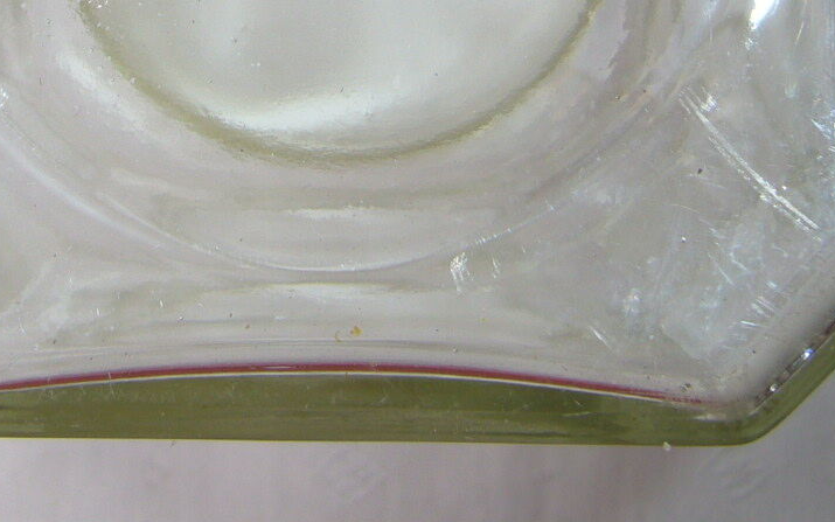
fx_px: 1889
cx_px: 345
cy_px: -178
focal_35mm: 83
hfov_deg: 24.9
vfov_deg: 15.0
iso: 80
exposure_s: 1/400
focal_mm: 5.8
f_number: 2.8
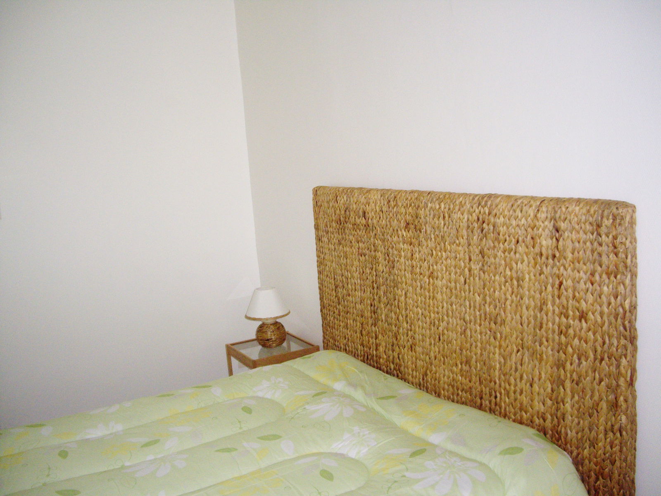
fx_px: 726
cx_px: 330
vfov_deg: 37.7
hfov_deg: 49.0
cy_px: 248
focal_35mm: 38
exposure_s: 1/40
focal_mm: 7.9
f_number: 2.8
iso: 400
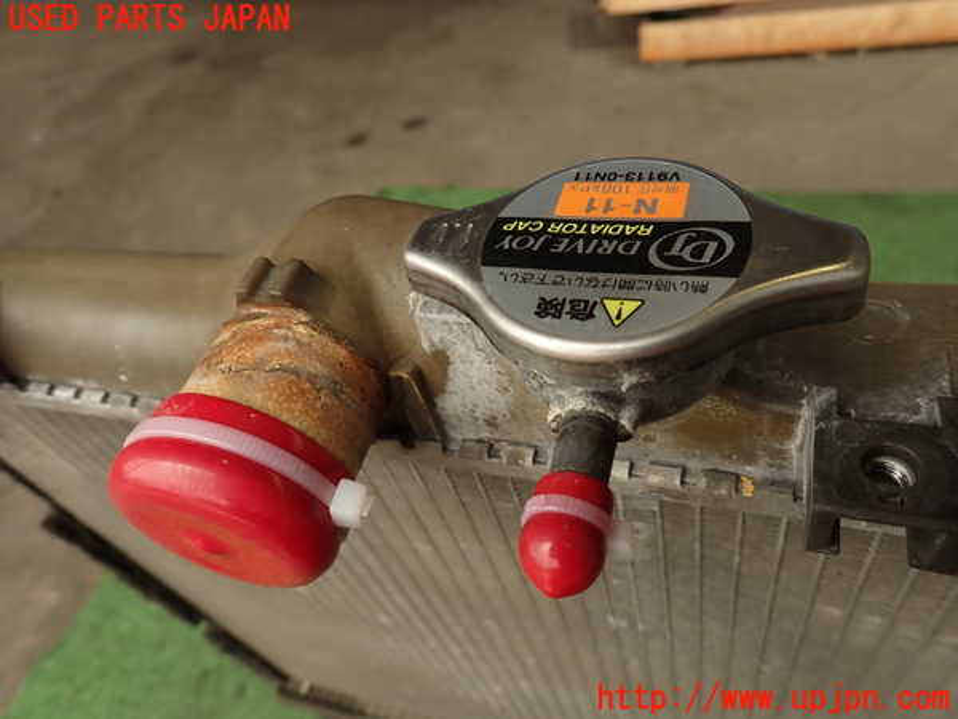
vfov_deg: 54.9
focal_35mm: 25
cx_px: 479
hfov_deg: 69.4
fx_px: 692
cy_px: 360
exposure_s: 1/400
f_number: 2.8
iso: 100
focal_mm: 4.5
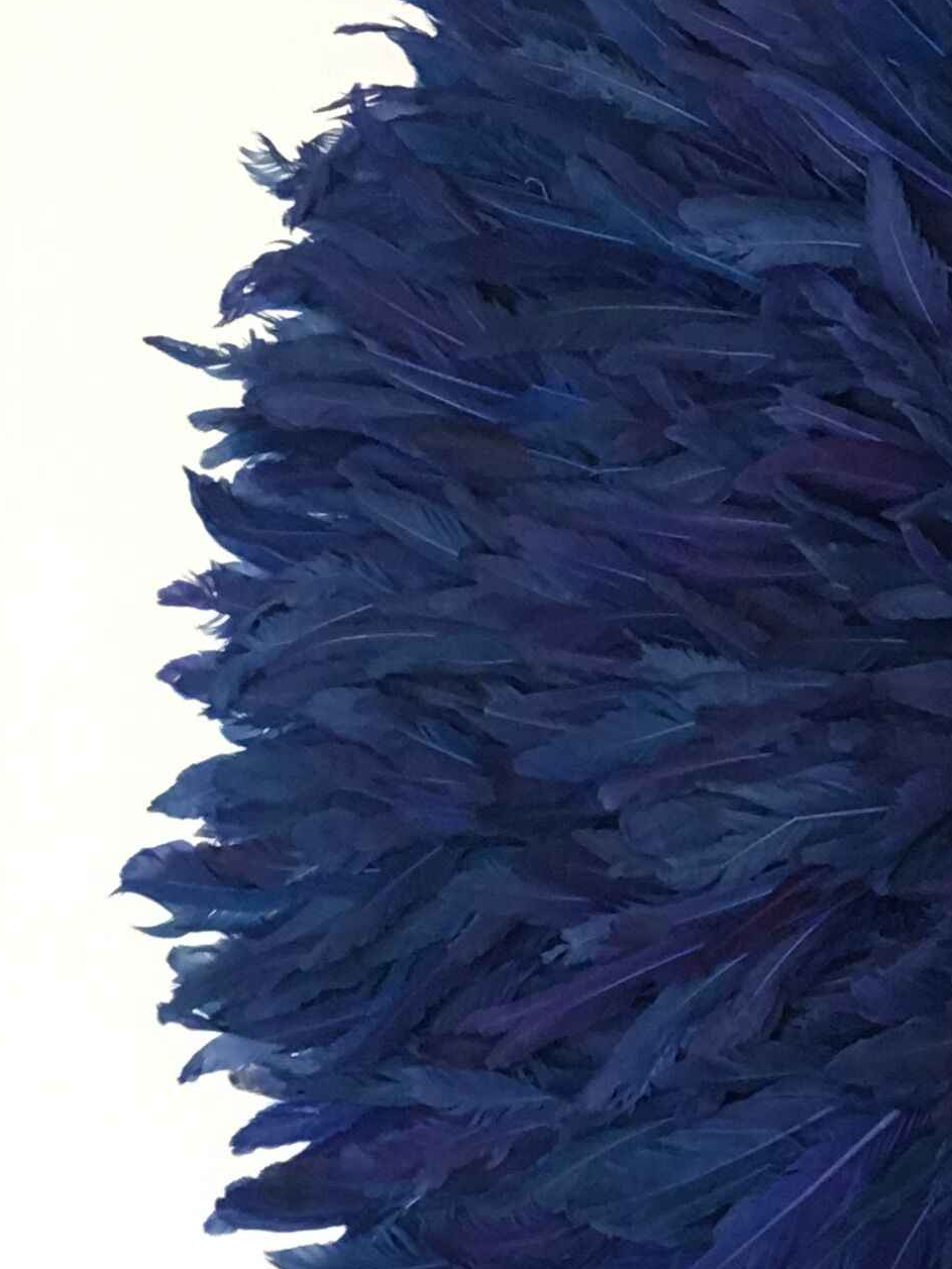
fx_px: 3410
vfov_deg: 21.1
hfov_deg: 14.6
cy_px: 642
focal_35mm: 93
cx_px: 1500
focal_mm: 4.15
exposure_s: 1/17
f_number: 2.2
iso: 64
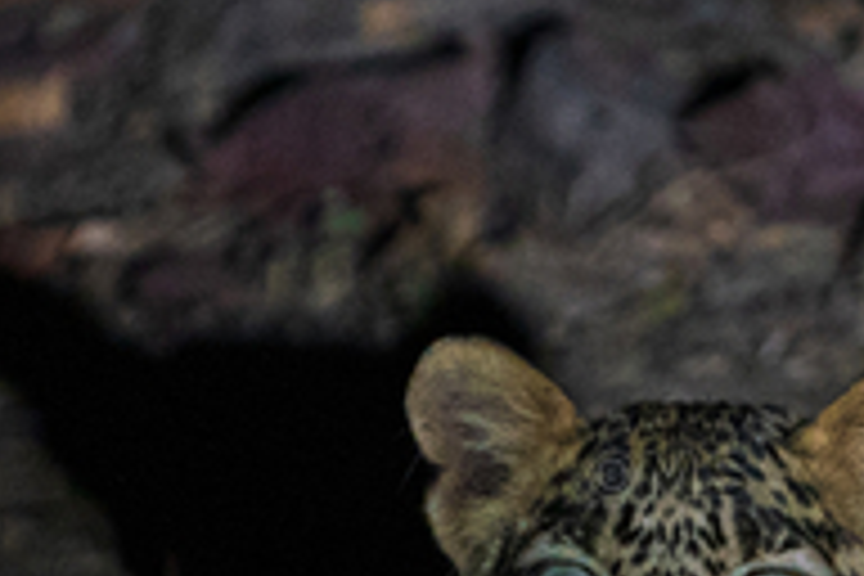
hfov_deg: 1.0
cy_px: 621
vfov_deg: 0.7
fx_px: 48092
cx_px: 1310
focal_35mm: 2004
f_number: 6.3
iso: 4000
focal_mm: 338
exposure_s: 1/80
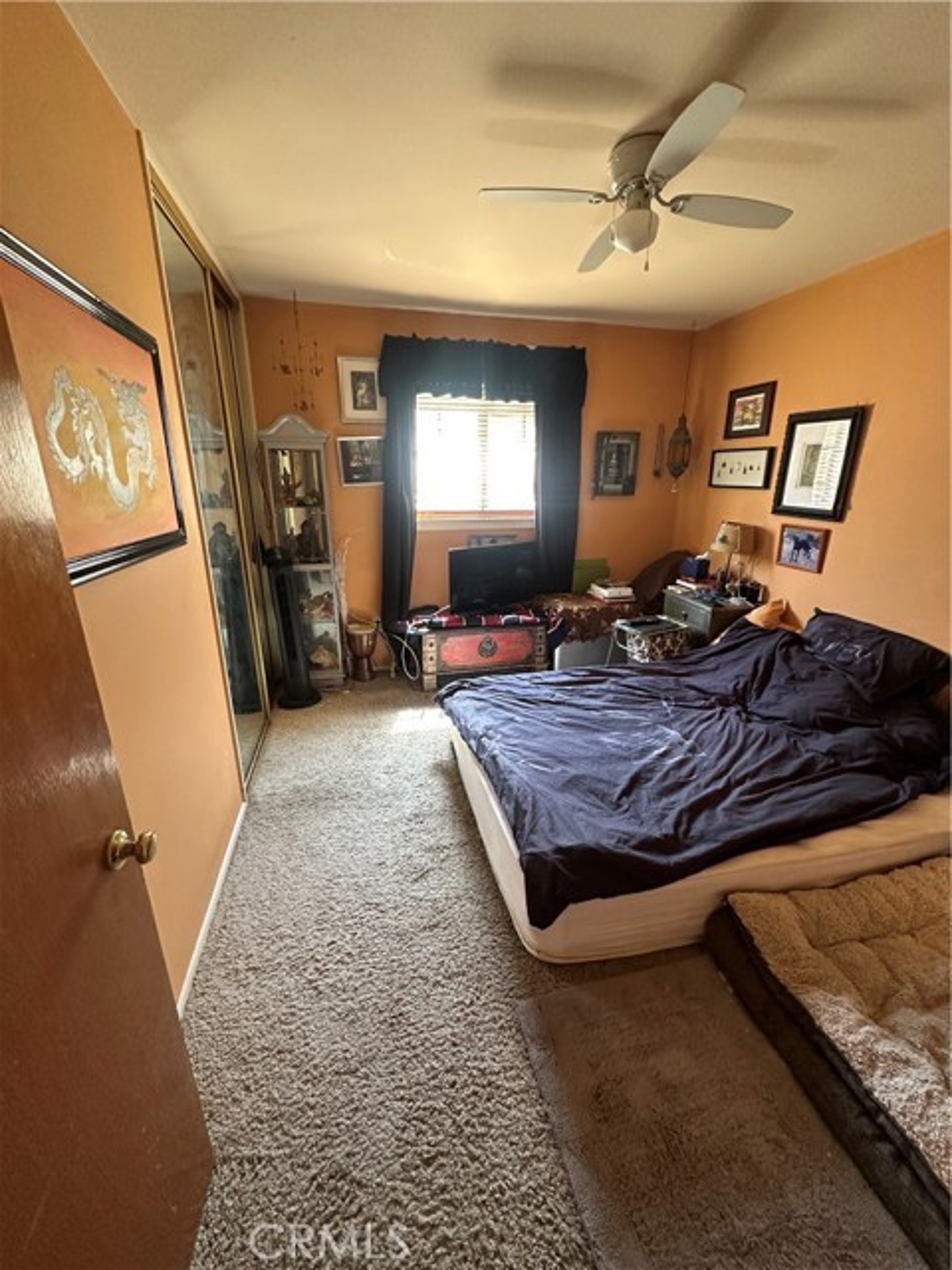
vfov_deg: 102.1
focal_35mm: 14
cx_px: 476
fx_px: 513
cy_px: 635
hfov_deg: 85.7
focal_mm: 2.22
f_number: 2.2
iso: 320
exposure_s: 1/79
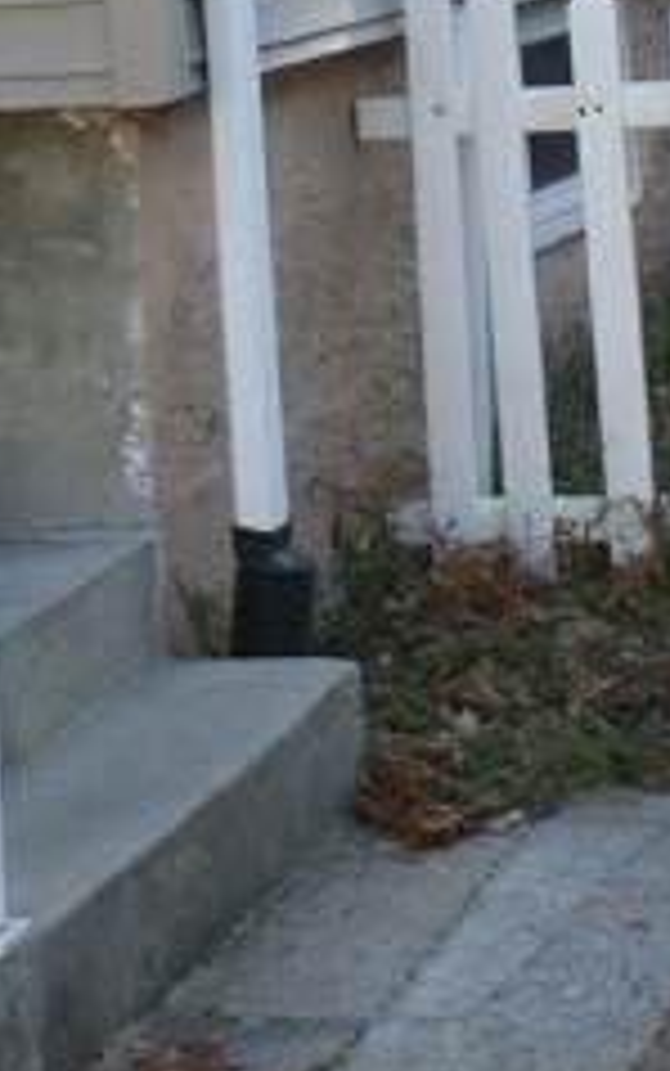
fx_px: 3735
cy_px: -423
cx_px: 351
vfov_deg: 15.3
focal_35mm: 128
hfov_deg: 10.3
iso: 100
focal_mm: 26
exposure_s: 1/60
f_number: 6.3
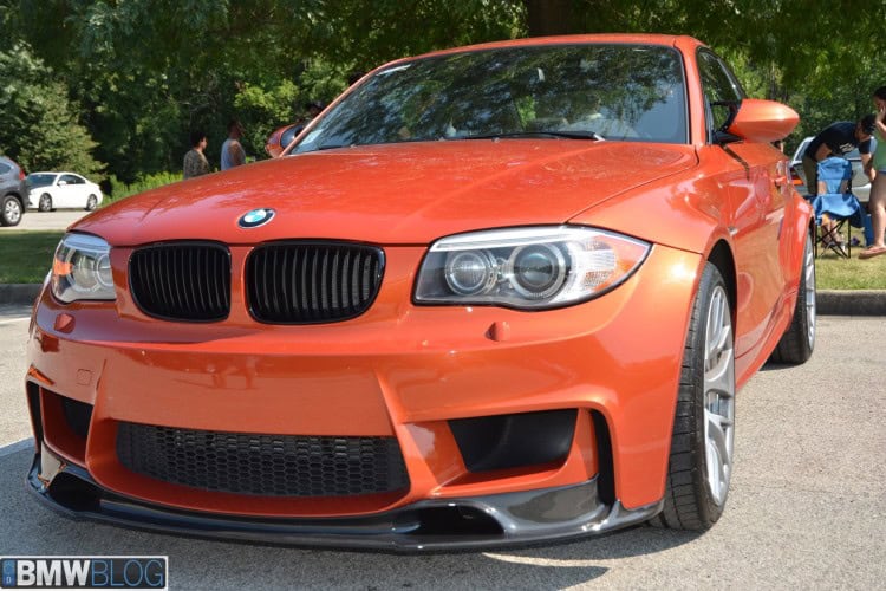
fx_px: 1107
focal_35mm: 45
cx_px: 443
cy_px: 296
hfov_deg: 43.6
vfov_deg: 29.9
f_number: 6.3
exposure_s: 1/250
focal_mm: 30
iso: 100
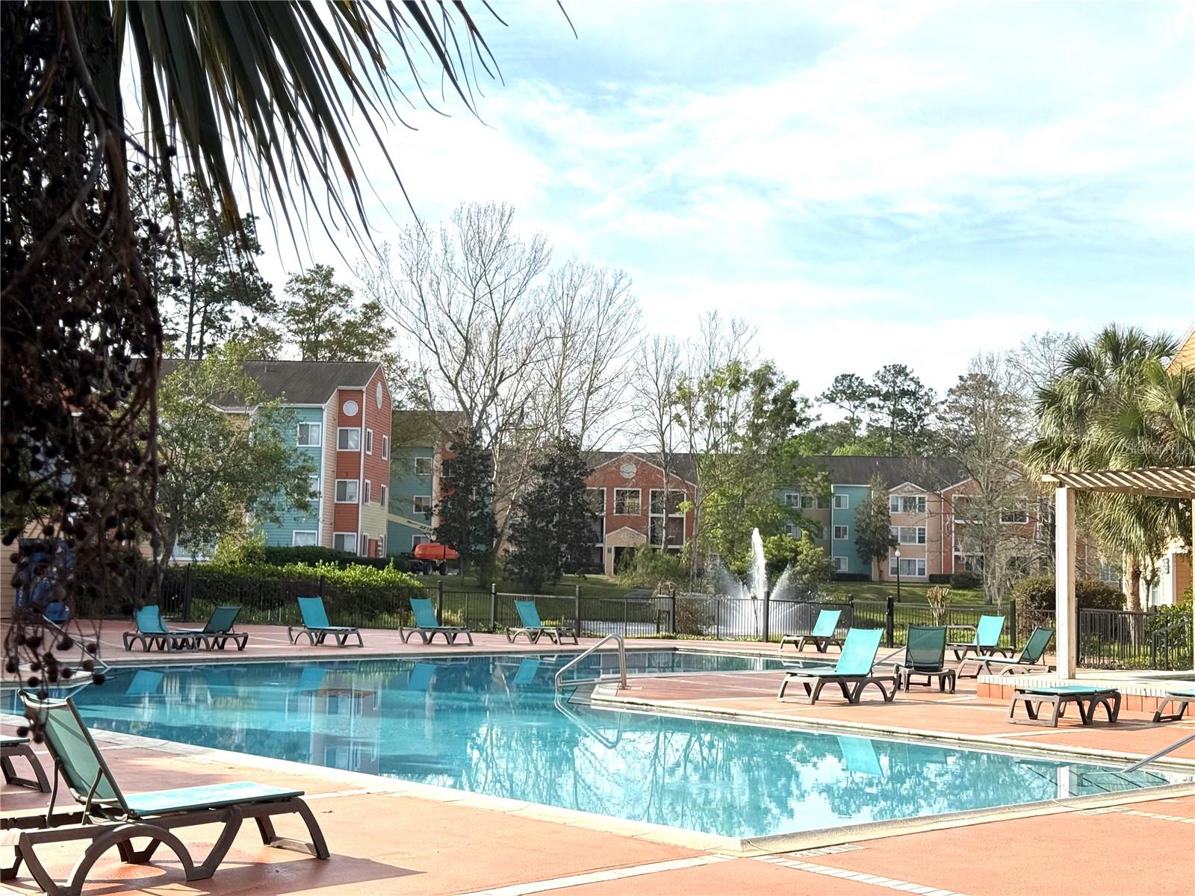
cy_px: 448
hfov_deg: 39.7
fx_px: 1657
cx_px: 598
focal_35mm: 48
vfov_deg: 30.3
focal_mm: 6.76
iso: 64
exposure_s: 1/4098
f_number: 1.78
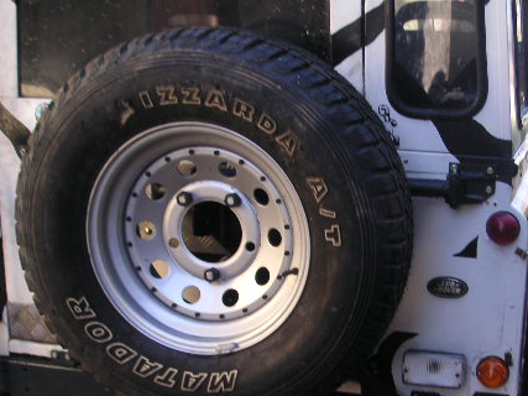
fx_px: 869
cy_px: 277
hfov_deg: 33.2
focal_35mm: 57
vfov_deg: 25.5
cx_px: 388
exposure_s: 1/90
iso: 50
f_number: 2.8
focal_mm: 6
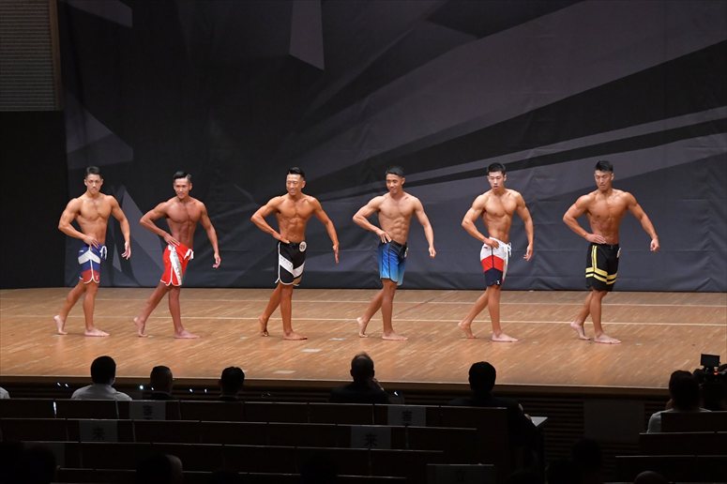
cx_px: 364
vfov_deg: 12.7
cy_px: 242
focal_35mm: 108
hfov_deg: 18.9
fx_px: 2180
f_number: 5.6
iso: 6400
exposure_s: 1/400
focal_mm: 72
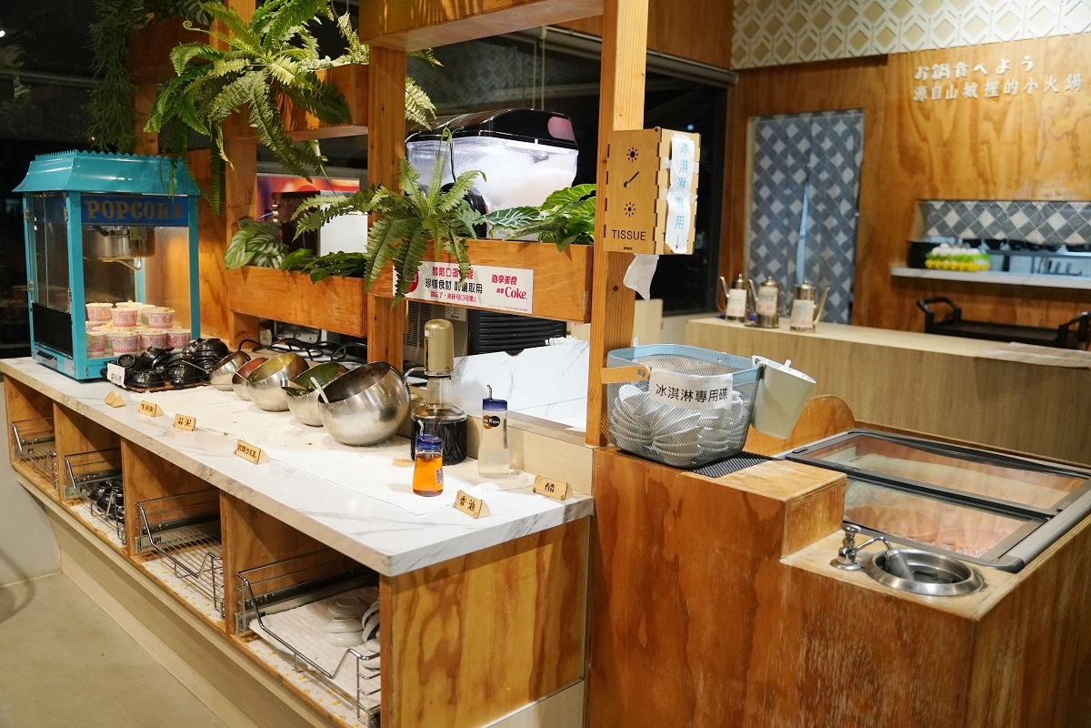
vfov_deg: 46.4
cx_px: 546
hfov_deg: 65.5
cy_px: 364
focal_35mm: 28
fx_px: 848
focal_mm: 28
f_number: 2.8
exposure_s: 1/160
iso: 3200
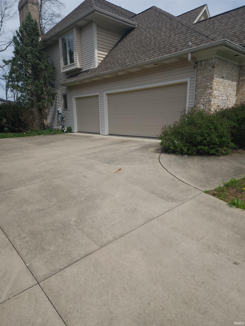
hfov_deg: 58.9
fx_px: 217
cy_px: 163
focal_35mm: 23
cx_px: 122
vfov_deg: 73.9
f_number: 1.8
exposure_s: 1/1048
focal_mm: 6.4
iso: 12
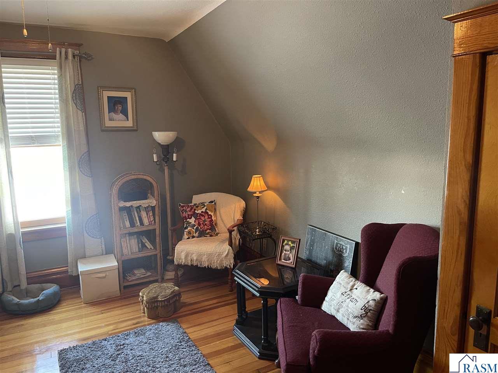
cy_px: 186
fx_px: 360
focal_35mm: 25
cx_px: 249
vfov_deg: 54.9
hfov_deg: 69.4
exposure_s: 1/30
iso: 500
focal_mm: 5.1
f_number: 1.6
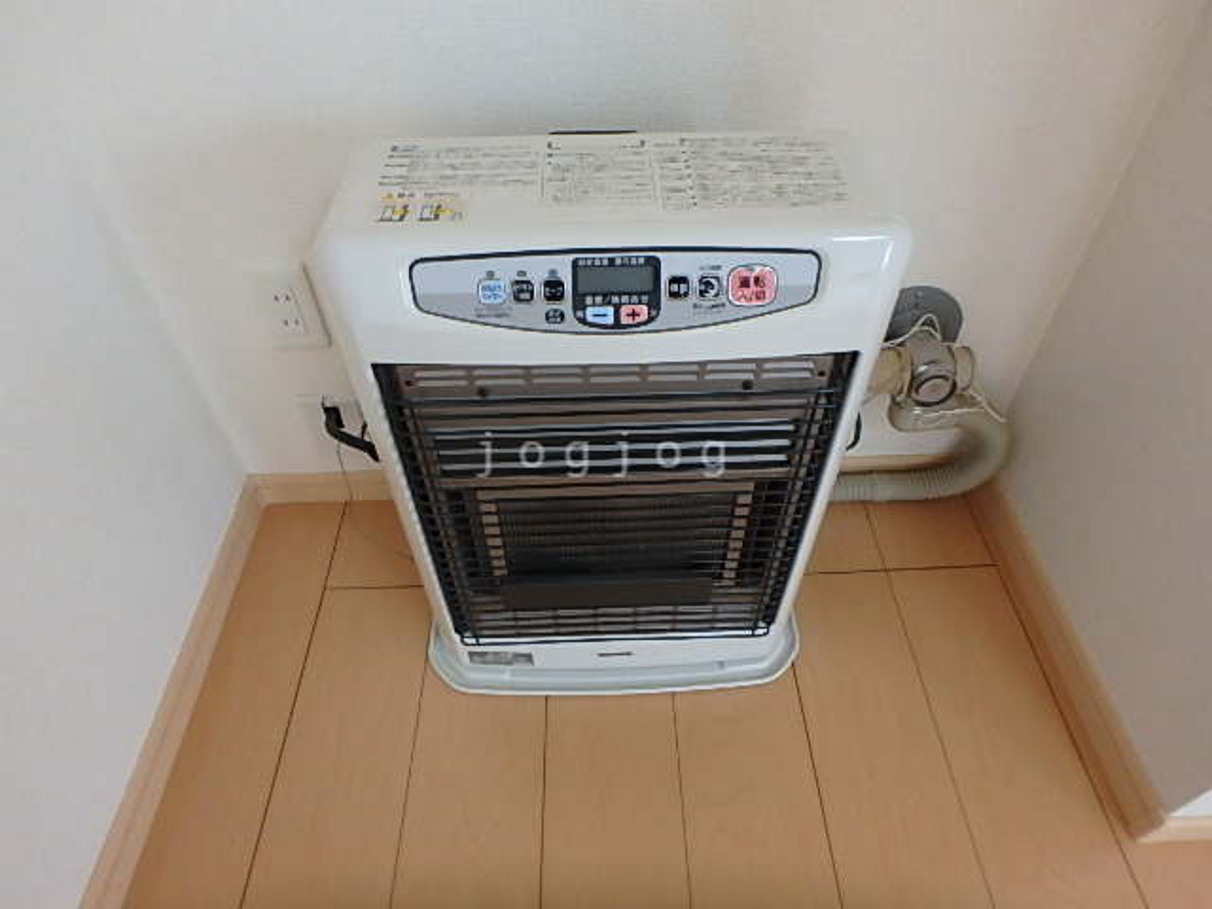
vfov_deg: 63.4
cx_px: 606
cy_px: 454
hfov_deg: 79.0
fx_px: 735
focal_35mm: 21
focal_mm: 3.7
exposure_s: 1/30
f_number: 3.5
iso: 400
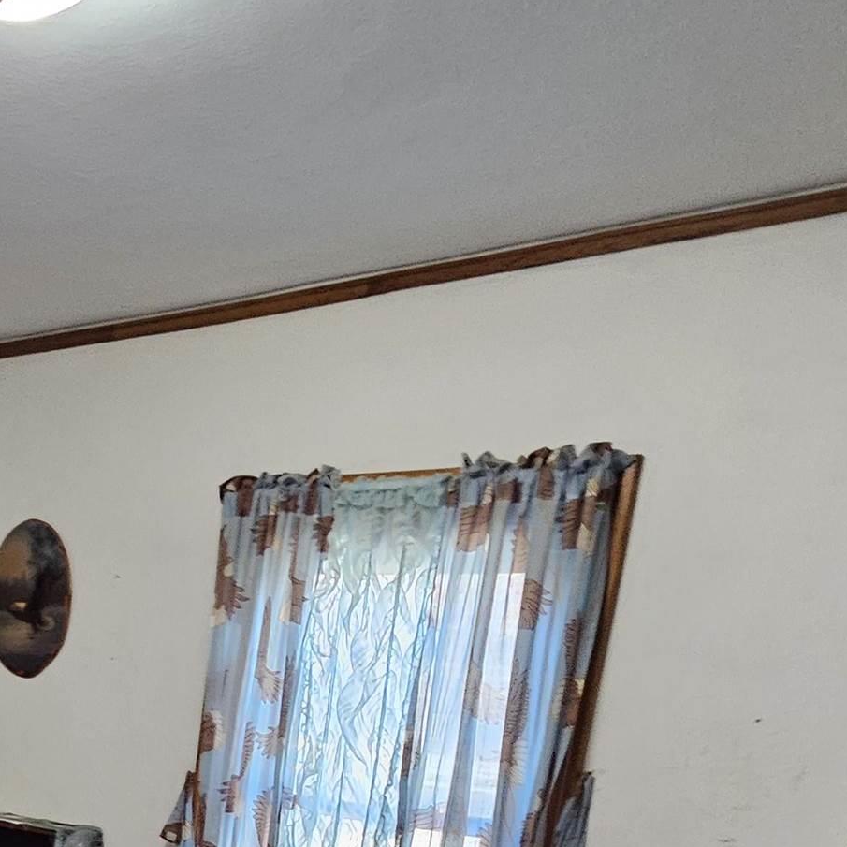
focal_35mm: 39
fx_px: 1080
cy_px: 955
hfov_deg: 38.4
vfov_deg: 35.8
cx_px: 13
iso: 320
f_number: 2.2
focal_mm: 2.2
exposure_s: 1/30
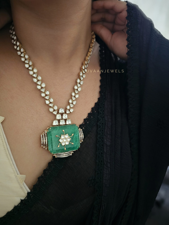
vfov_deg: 73.9
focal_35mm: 23
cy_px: 112
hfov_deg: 58.9
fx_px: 150
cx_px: 84
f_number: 1.7
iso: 1000
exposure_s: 1/26
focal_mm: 6.3
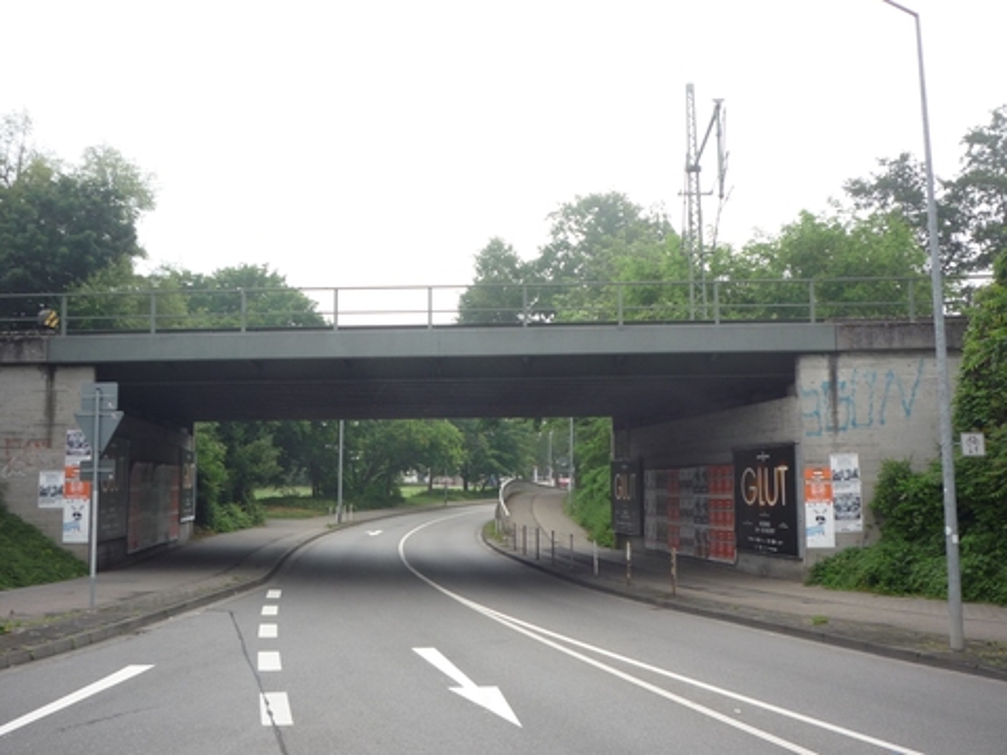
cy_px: 378
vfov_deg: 40.7
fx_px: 1018
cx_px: 504
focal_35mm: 35
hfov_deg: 52.6
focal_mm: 5.2
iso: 100
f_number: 4
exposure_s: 1/160
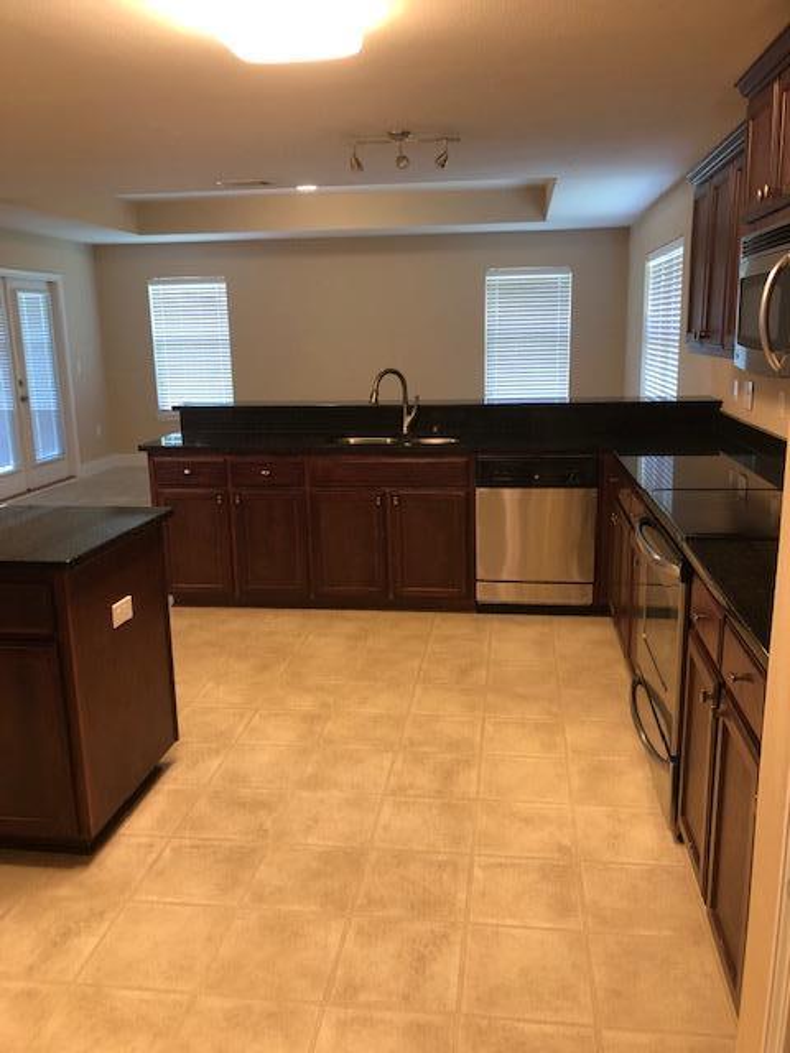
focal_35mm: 28
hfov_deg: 49.7
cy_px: 526
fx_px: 852
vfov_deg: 63.4
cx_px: 395
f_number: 1.8
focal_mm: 3.99
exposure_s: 1/15
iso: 40
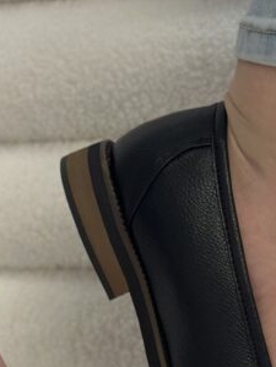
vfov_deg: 15.1
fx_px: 1361
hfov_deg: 11.6
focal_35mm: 128
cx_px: 155
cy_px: 382
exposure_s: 1/100
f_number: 1.78
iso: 160
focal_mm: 6.86
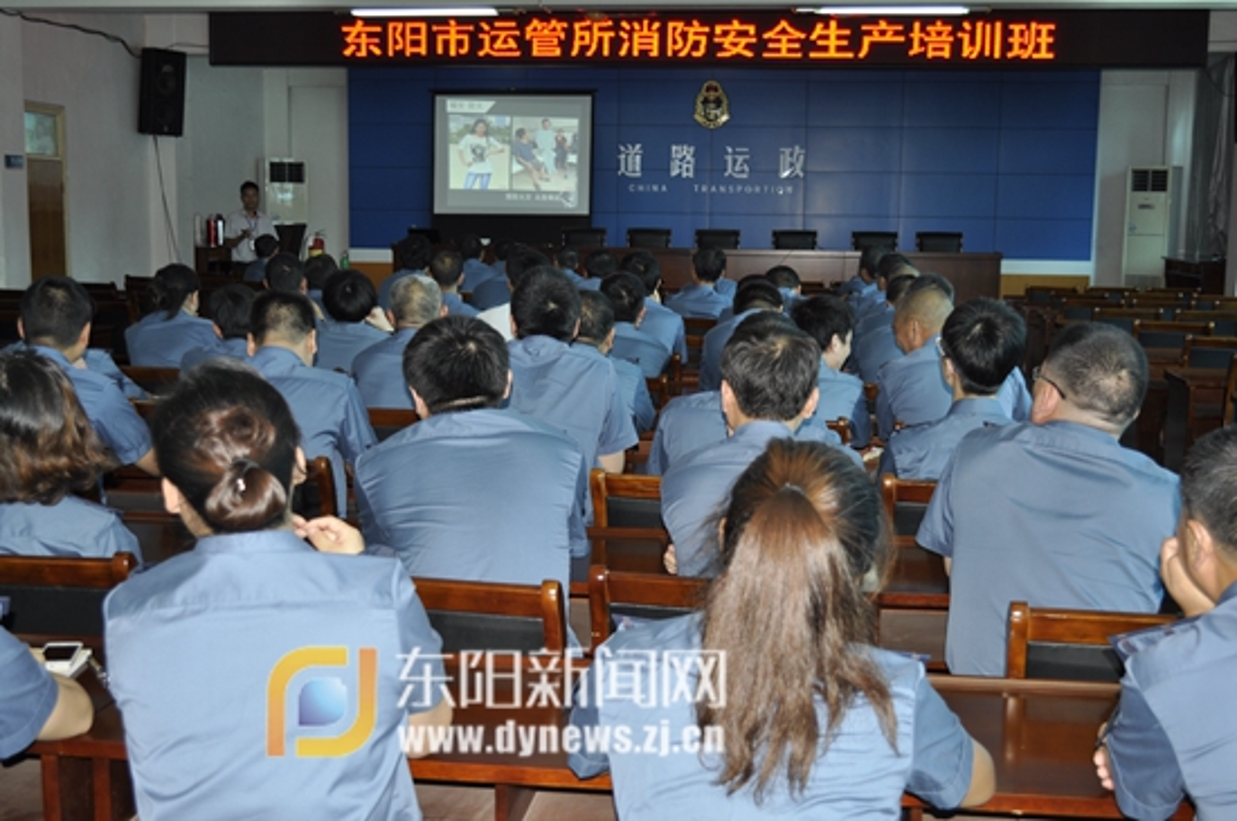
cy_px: 410
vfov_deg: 30.8
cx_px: 618
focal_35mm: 44
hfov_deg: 45.0
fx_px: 1493
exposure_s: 1/60
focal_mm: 29
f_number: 4.5
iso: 250
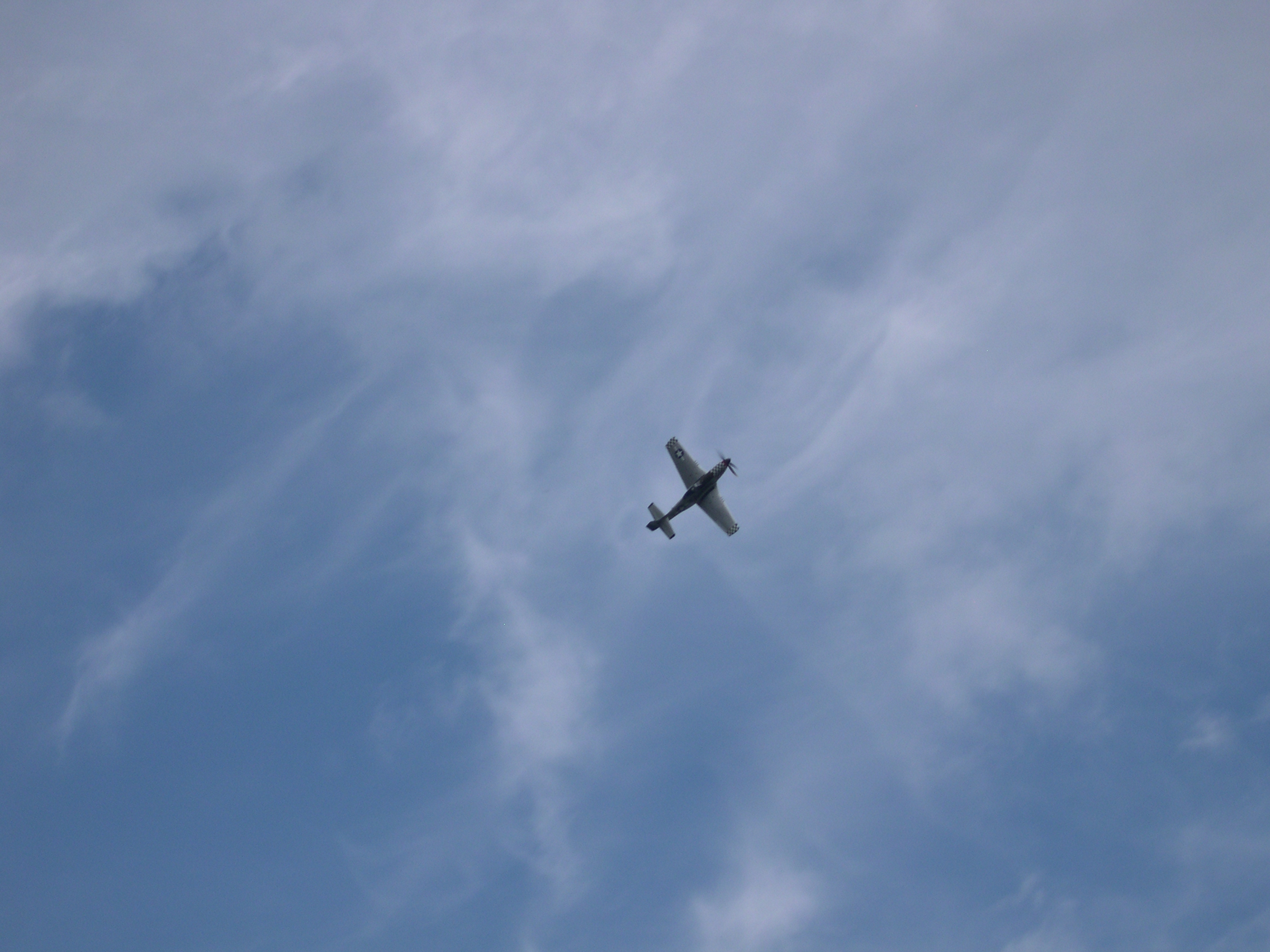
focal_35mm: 114
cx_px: 635
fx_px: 4182
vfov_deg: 13.0
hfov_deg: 17.3
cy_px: 476
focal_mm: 24
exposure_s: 1/166
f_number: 13.4
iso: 100
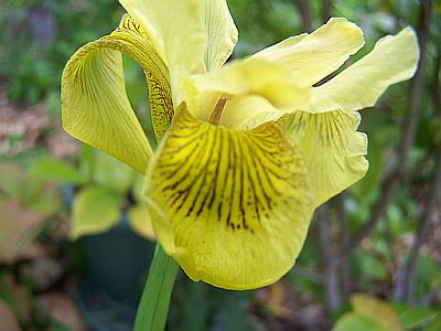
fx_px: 484
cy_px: 166
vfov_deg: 37.7
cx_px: 220
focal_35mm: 38
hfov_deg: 49.0
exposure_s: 1/125
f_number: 2.8
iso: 80
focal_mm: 6.3
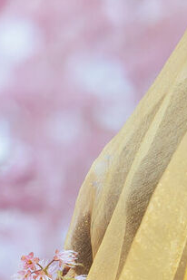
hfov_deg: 1.8
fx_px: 6085
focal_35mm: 781
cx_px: 320
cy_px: 531
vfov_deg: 2.6
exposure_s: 1/500
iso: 200
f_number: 2.8
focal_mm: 153
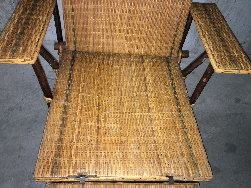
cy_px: 94
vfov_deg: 48.2
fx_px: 210
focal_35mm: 29
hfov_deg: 61.7
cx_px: 126
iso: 160
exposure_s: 1/17
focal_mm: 4.15
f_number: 2.2
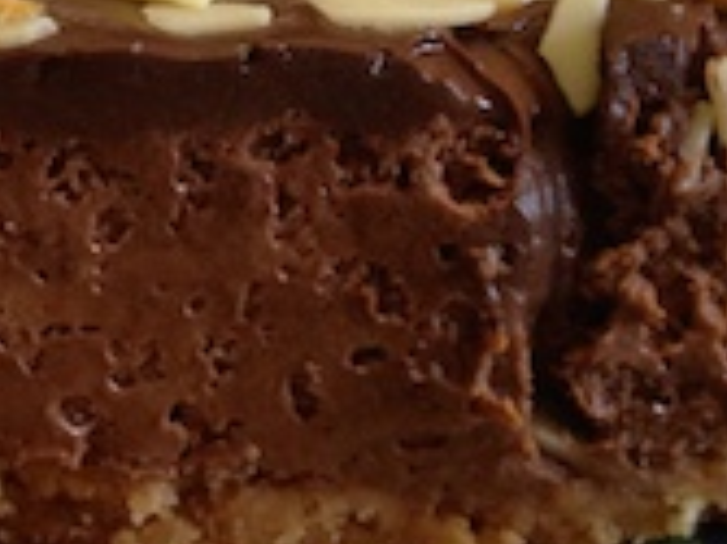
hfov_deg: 14.7
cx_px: -305
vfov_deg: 11.7
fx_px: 2644
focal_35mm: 126
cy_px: 191
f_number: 2.4
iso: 125
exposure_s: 1/20
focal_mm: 4.28
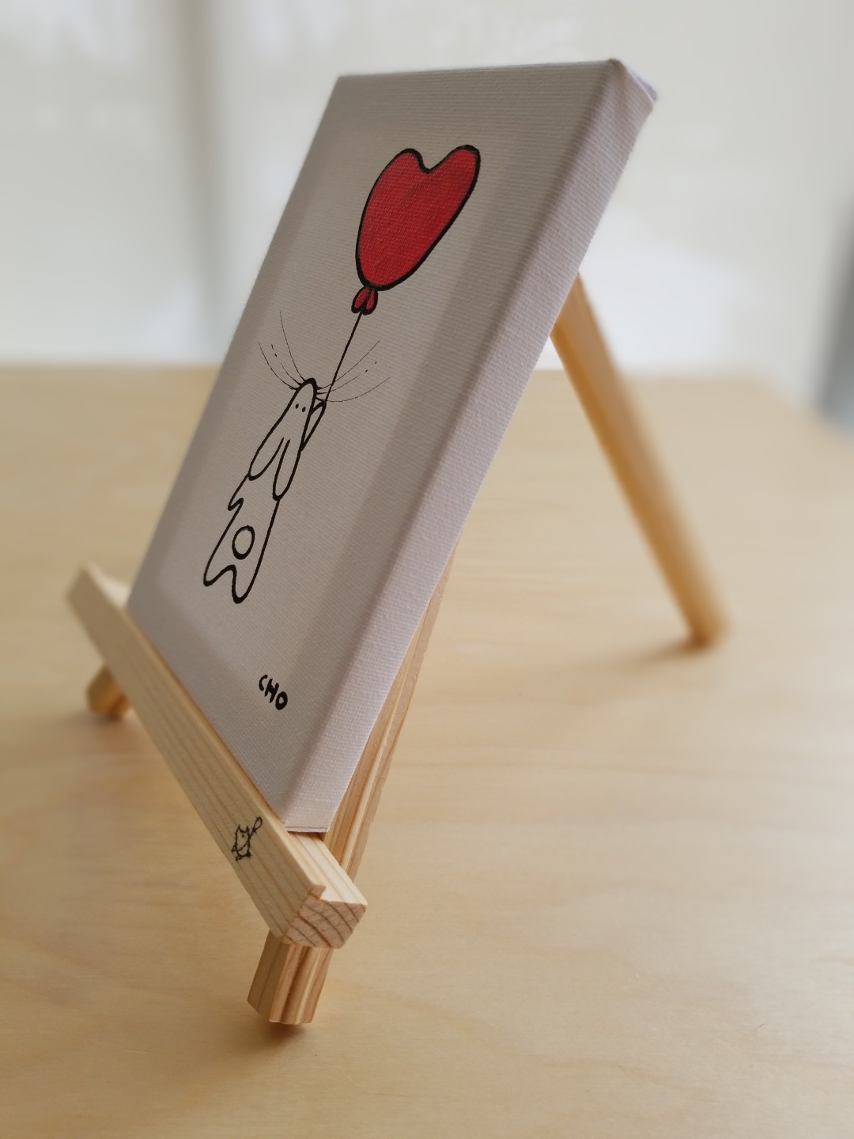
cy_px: 570
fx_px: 921
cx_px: 427
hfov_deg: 49.7
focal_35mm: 28
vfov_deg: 63.4
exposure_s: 1/215
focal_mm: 4.3
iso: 50
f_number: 1.7
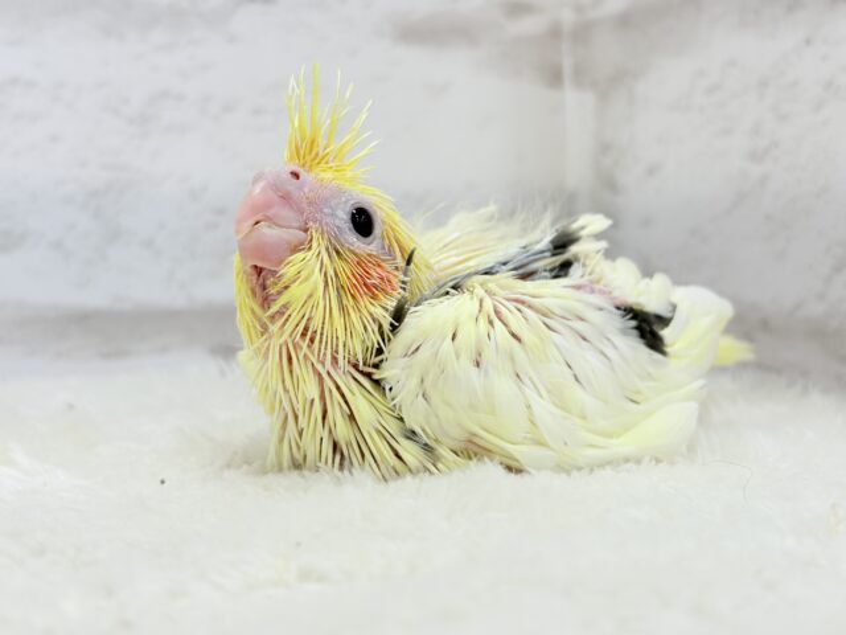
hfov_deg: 36.8
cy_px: 318
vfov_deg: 28.0
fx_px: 1271
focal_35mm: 52
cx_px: 423
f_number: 1.6
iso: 32
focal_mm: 5.96
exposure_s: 1/50
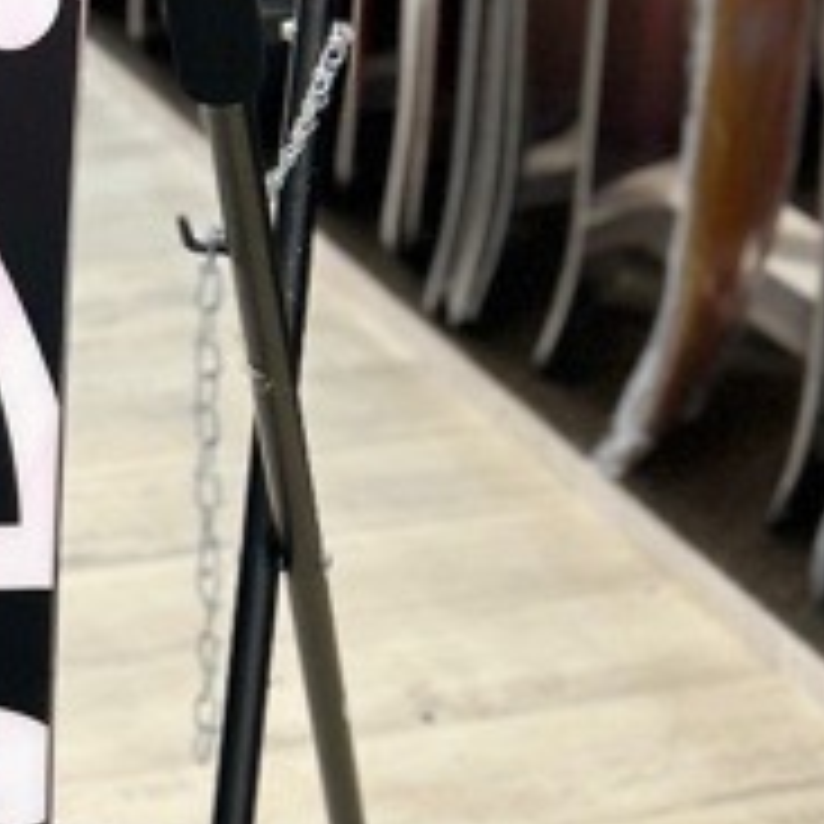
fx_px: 3609
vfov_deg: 13.0
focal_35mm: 134
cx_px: -212
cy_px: 218
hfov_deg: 12.7
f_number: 1.5
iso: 80
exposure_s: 1/50
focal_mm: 5.7
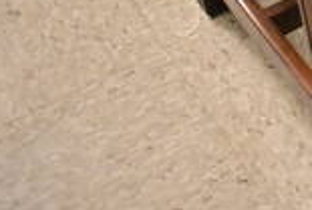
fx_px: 920
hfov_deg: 15.7
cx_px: 604
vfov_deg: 12.1
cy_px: -149
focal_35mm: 106
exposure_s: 1/125
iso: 3600
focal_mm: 18
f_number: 3.5
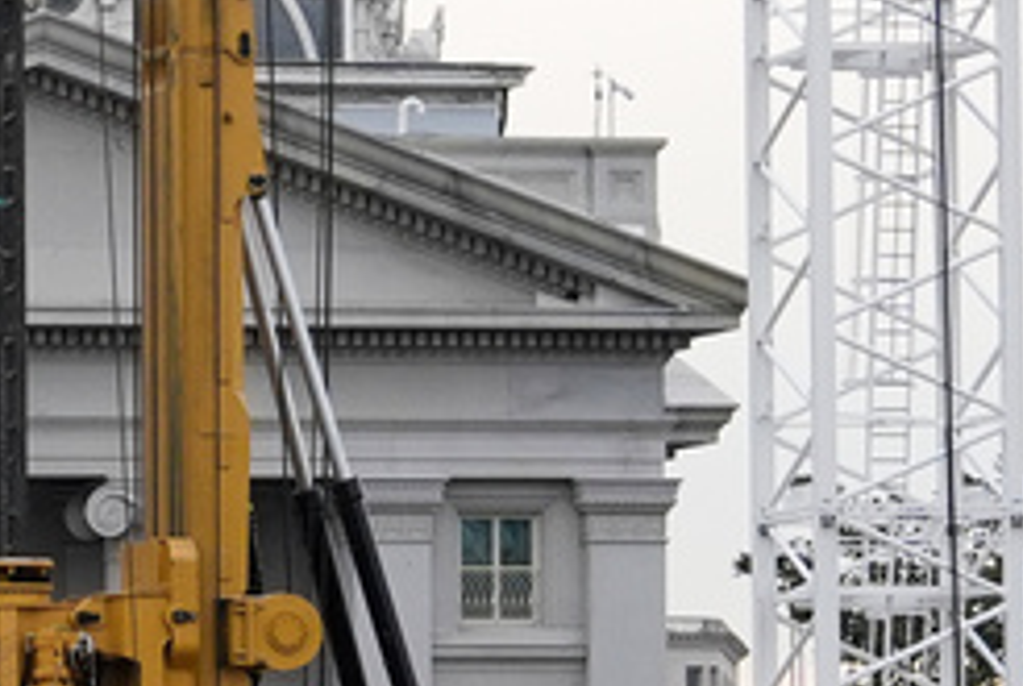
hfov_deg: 4.7
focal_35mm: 437
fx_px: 12440
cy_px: 622
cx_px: -807
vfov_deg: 3.2
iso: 800
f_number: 2.8
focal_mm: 70
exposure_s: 1/800
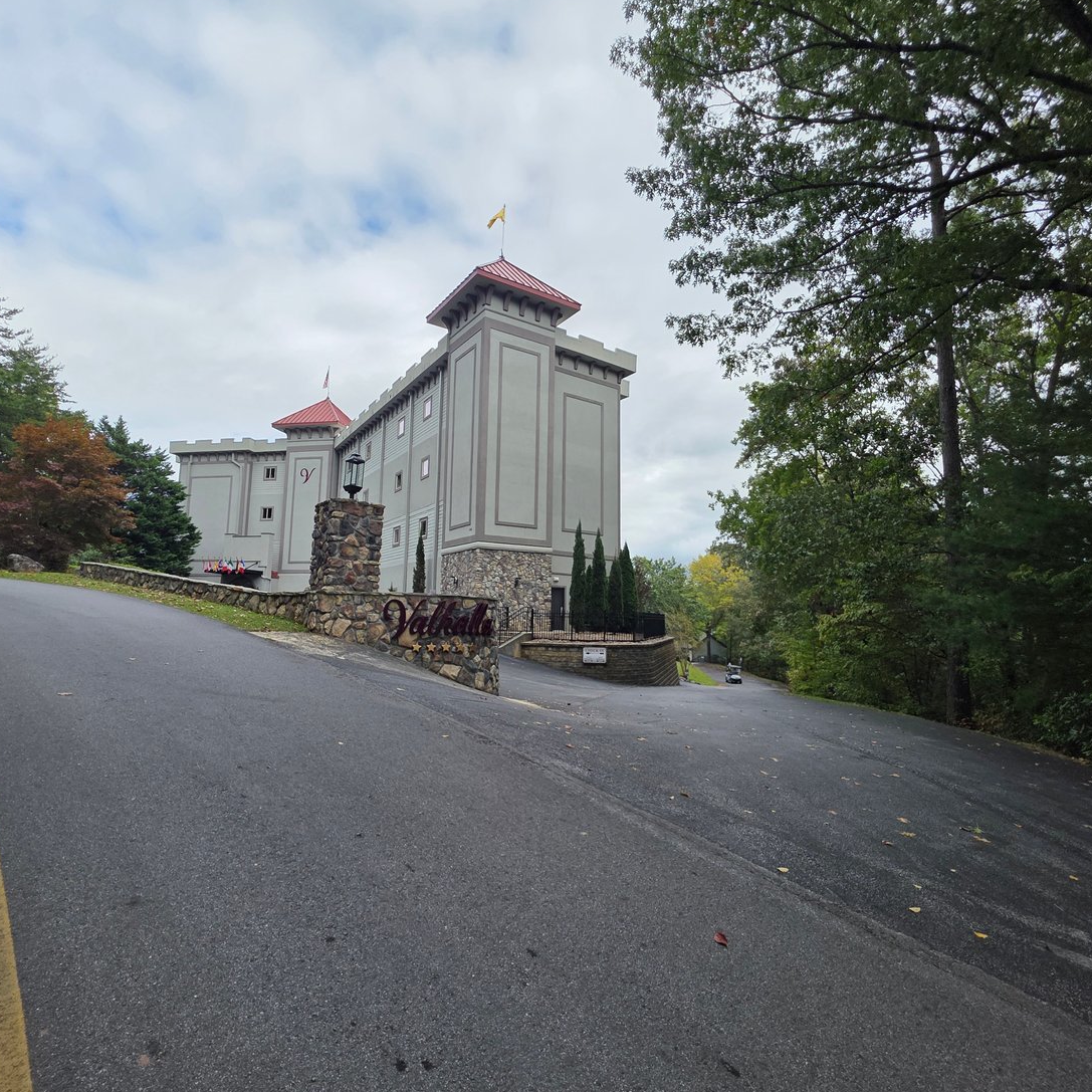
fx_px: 571
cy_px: 543
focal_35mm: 16
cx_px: 555
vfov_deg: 87.4
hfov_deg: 87.4
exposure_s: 1/1406
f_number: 1.9
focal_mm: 2.2
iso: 40
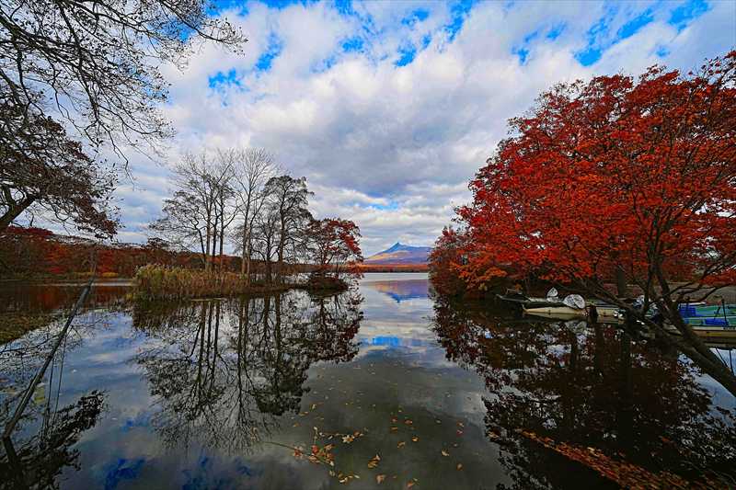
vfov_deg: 90.0
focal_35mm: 12
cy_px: 245
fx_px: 245
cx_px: 368
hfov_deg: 112.6
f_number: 9
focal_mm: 12
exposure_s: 1/200
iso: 100
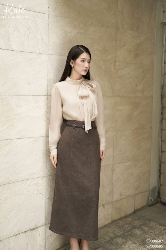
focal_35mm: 50
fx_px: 346
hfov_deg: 27.0
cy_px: 125
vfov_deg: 39.6
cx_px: 83
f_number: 1.6
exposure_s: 1/250
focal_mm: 50
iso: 800
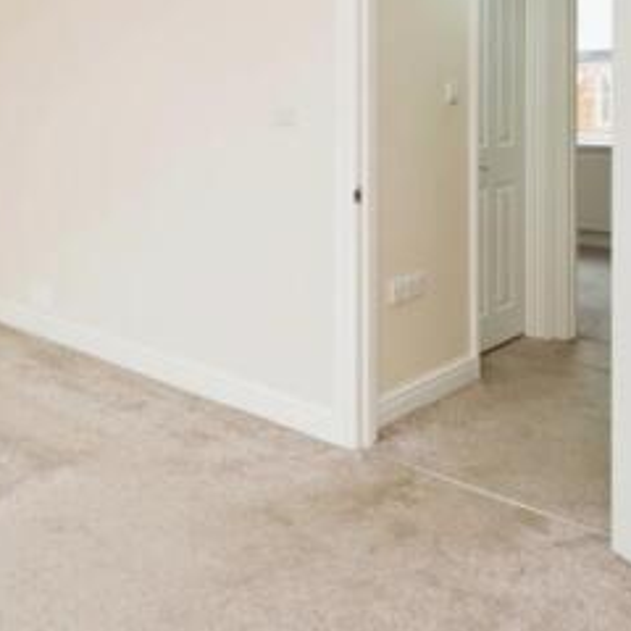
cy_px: 91
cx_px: 33
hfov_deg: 40.6
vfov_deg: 42.1
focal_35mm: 37
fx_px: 763
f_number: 9
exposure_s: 1/80
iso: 400
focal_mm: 16
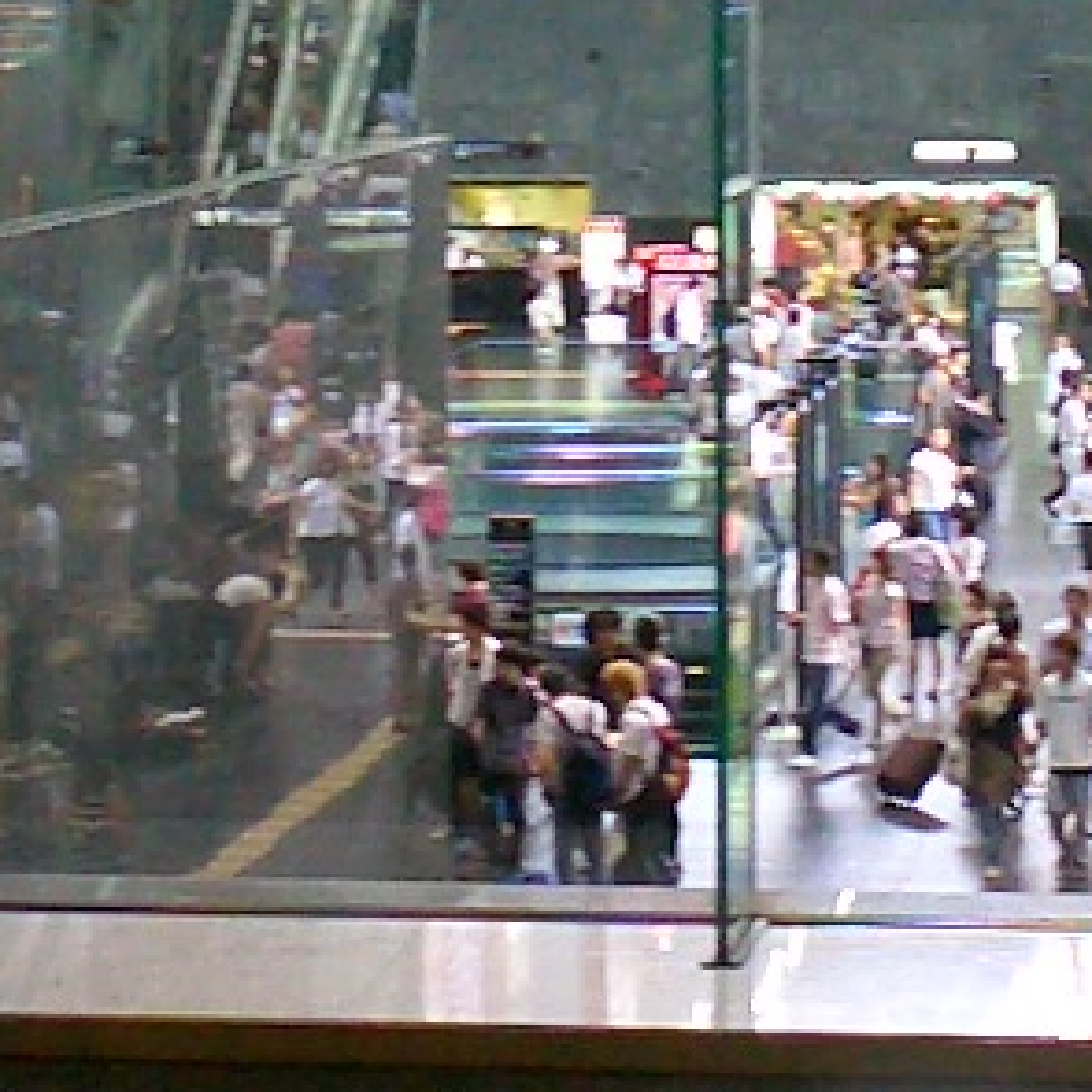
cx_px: 733
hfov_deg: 12.3
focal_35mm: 142
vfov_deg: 11.8
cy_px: -455
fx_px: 5068
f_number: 3.5
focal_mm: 5.6
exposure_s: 1/40
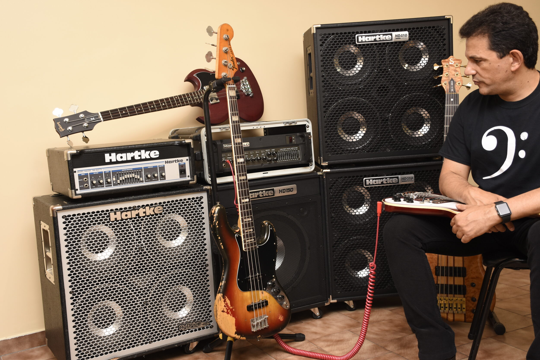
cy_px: 179
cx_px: 266
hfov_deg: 46.9
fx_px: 623
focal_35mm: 42
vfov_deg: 32.2
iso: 400
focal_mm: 27
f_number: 5
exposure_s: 1/125
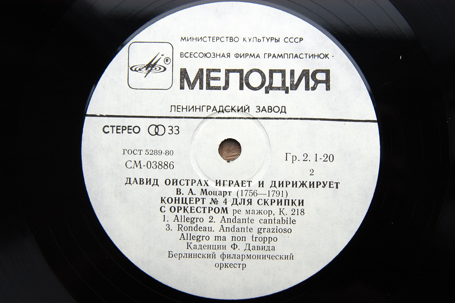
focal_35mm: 52
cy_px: 152
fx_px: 663
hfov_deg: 37.9
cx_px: 228
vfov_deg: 25.7
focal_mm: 35
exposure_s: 1/100
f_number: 5
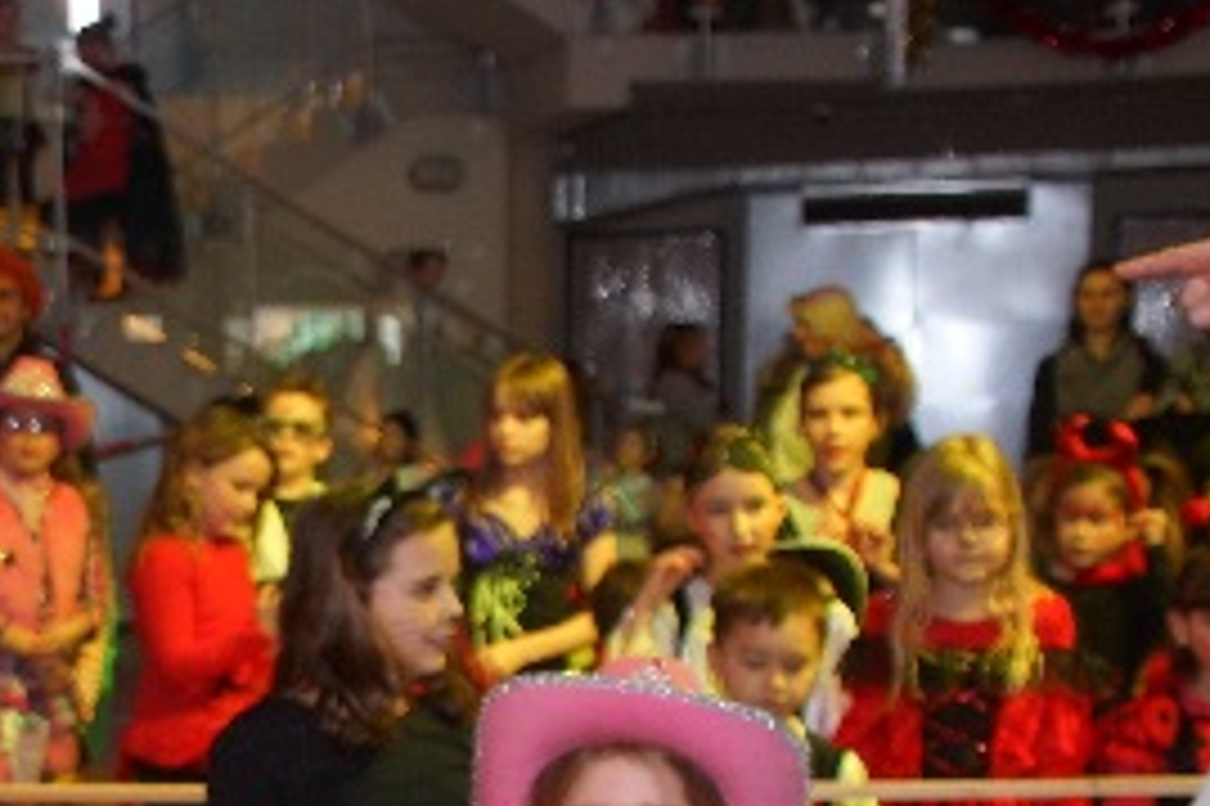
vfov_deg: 19.6
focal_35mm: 67
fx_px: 2250
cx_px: 49
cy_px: 838
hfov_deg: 28.5
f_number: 3.5
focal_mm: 20
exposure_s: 1/60
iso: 500
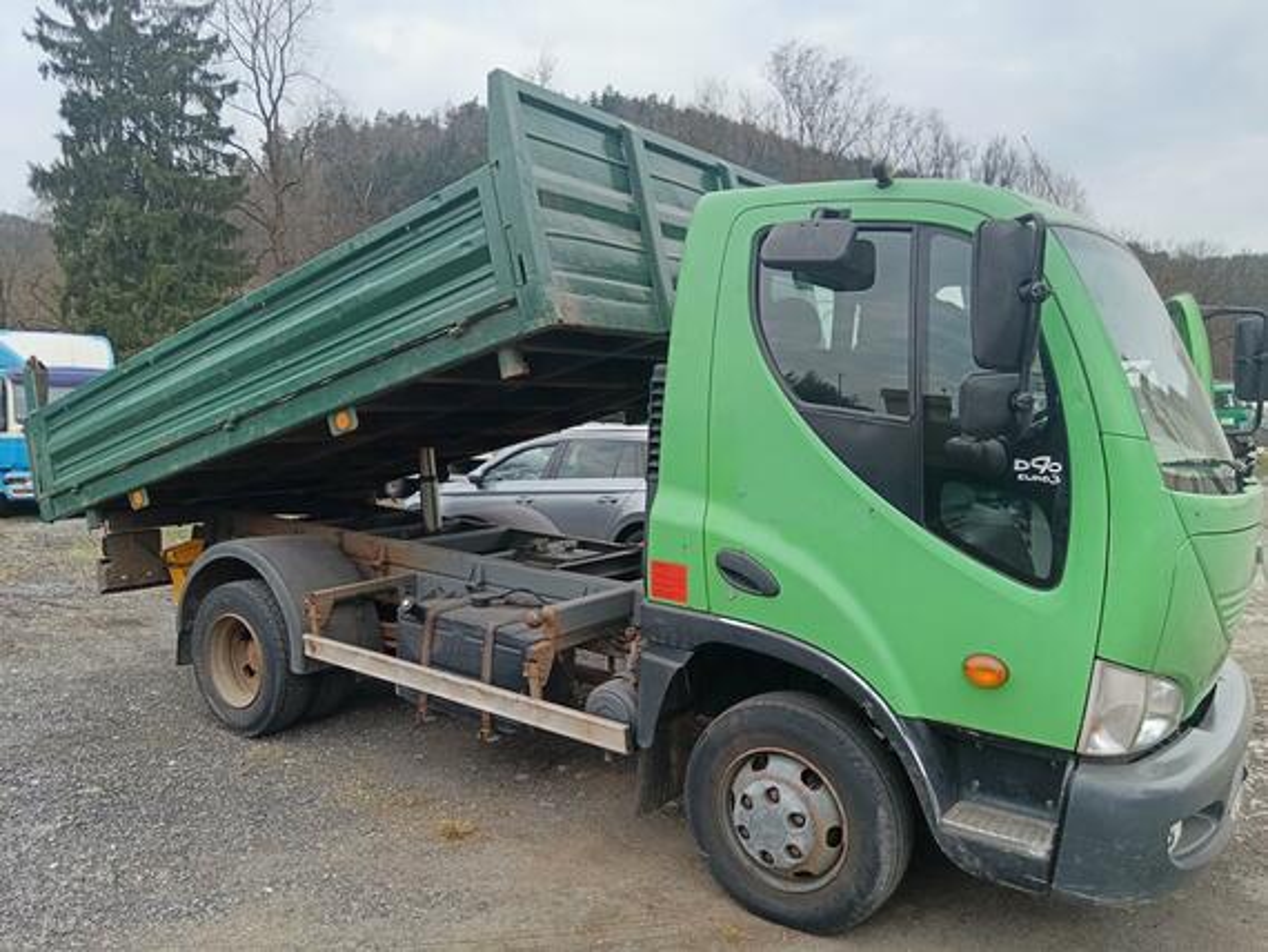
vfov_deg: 51.4
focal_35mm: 27
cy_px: 476
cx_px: 634
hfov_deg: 65.3
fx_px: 989
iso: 100
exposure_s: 1/360
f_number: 1.9
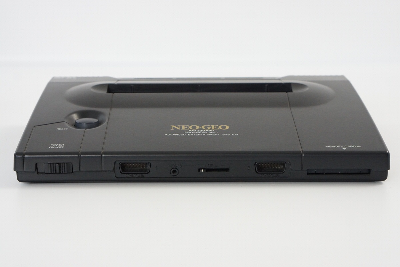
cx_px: 200
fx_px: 833
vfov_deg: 18.2
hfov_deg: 27.0
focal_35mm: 75
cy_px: 134
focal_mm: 50
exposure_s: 1/80
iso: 800
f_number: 6.3
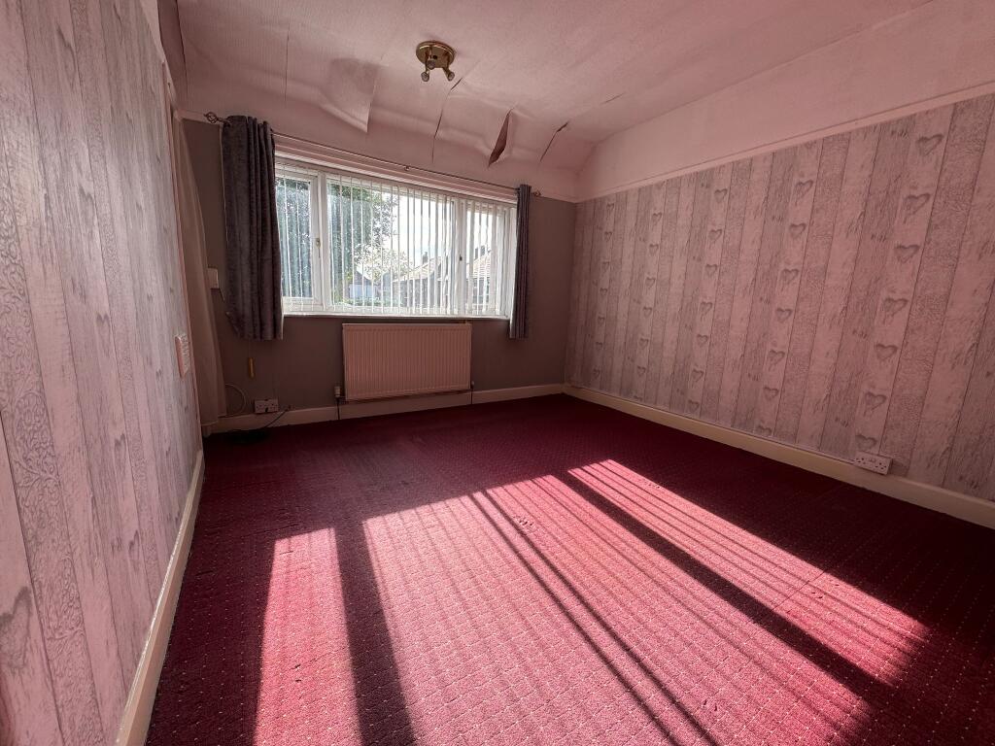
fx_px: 402
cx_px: 498
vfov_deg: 85.7
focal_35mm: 14
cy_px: 373
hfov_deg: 102.1
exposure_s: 1/245
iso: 40
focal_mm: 2.22
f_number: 2.2
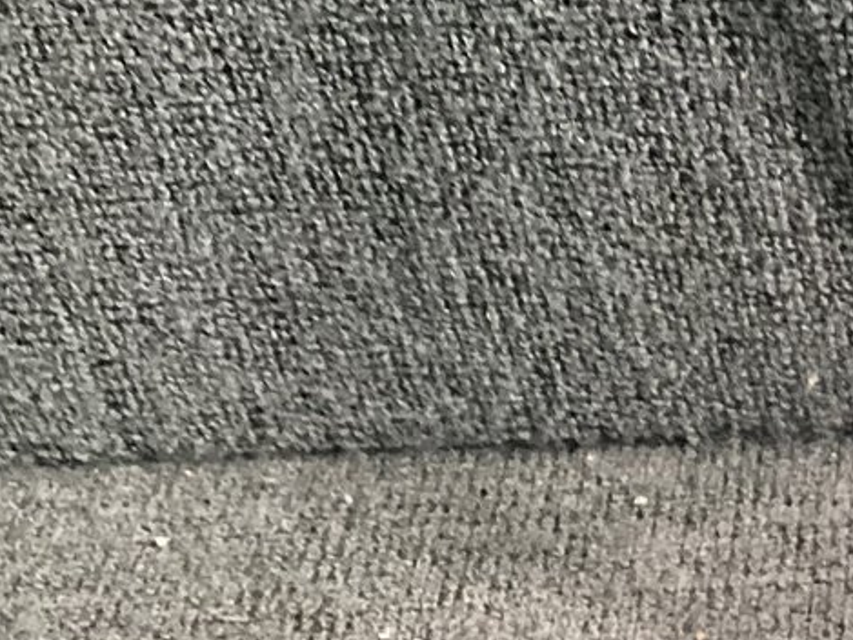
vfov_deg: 14.2
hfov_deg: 17.5
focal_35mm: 100
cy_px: 814
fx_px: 2465
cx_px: 1300
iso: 400
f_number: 2.4
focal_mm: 3.3
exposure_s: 1/30
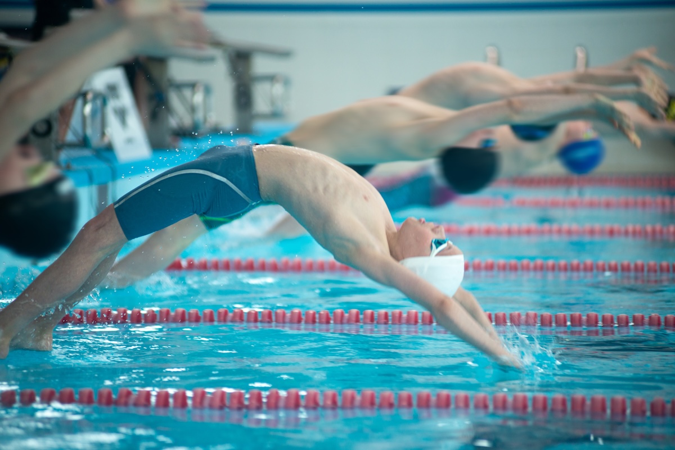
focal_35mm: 200
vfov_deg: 6.9
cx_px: 338
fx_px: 3751
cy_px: 225
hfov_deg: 10.3
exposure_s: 1/400
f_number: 2.8
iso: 800
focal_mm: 200
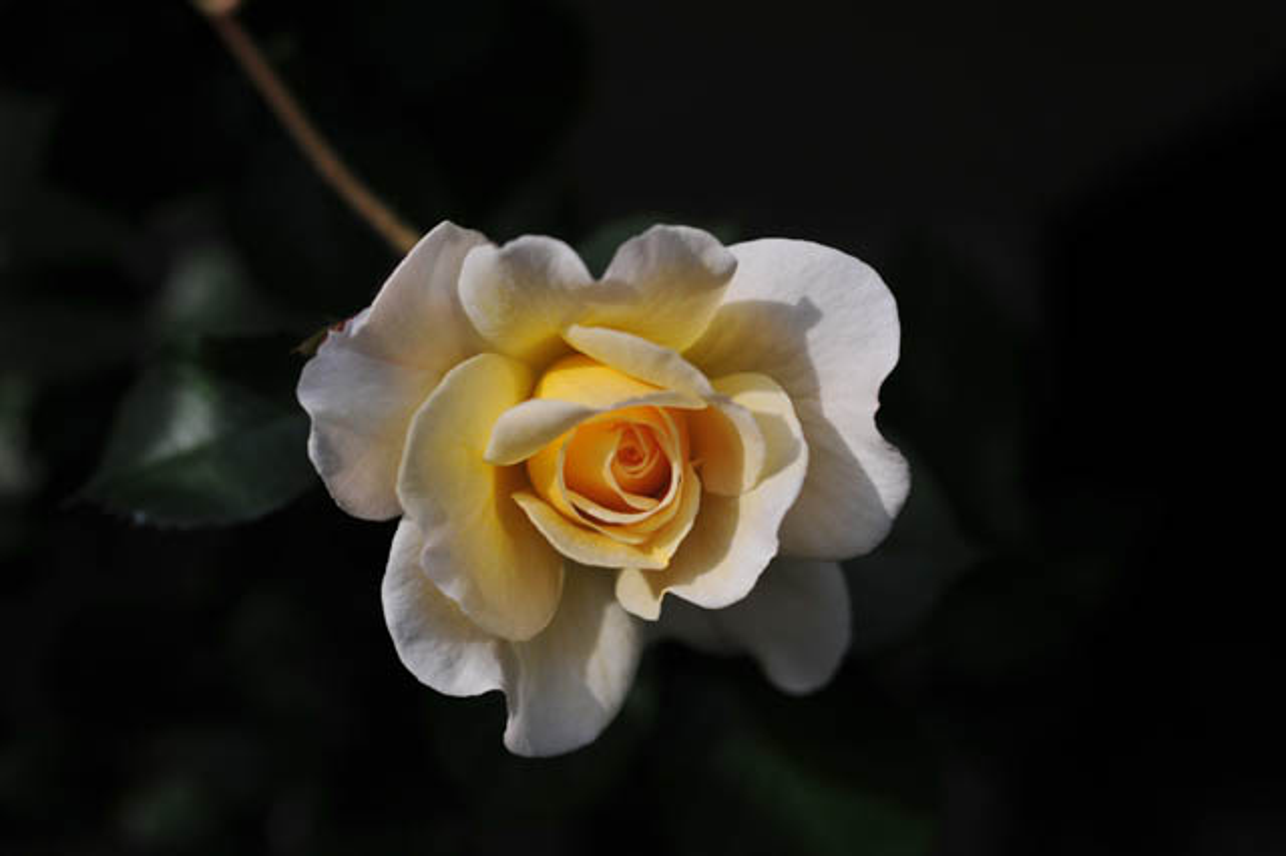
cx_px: 643
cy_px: 428
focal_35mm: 50
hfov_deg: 39.6
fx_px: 1785
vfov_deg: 27.0
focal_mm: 50
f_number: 4
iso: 200
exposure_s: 1/1600
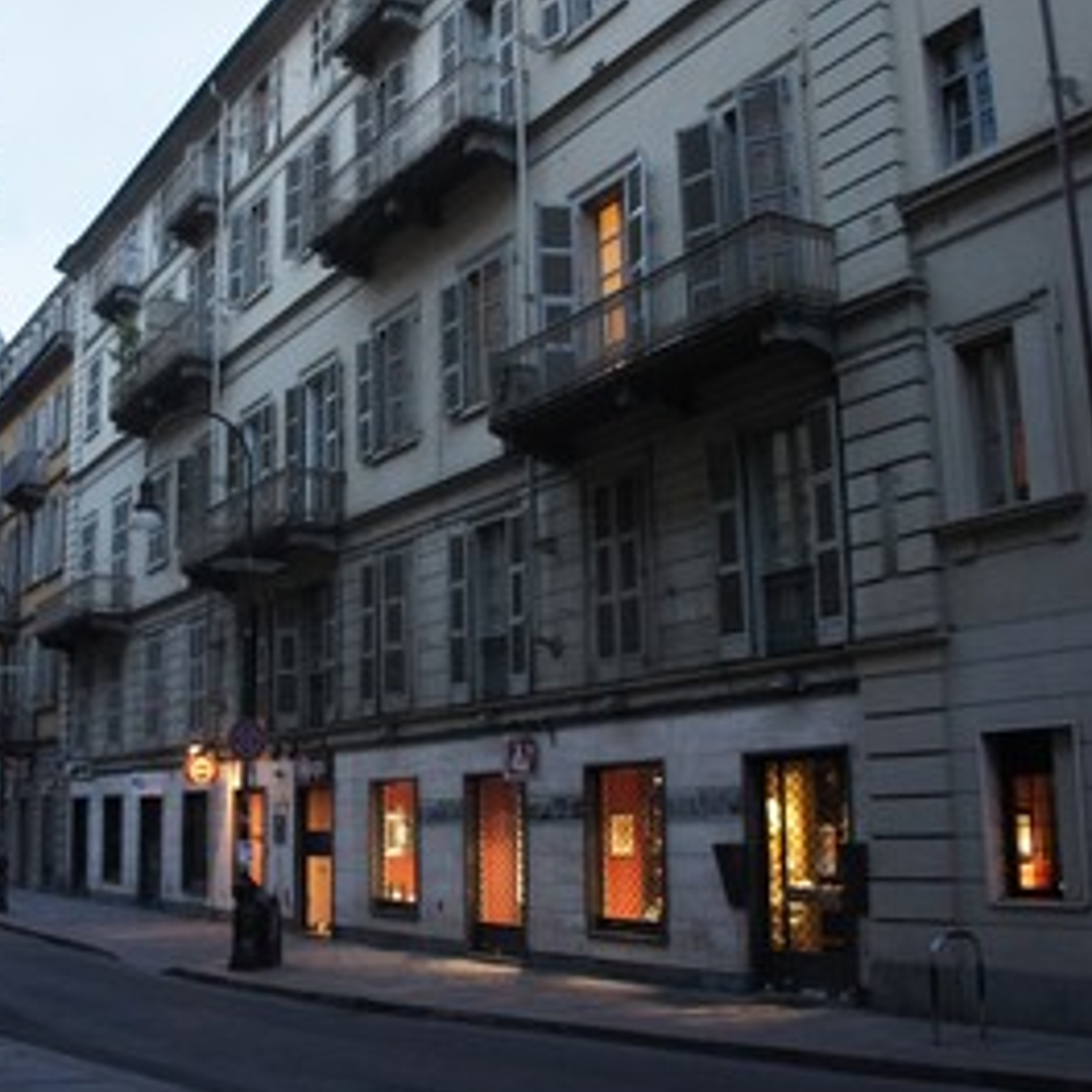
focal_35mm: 40
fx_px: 1428
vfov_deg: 41.9
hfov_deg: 41.6
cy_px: 525
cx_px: 426
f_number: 3.5
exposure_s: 1/60
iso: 1600
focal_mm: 18
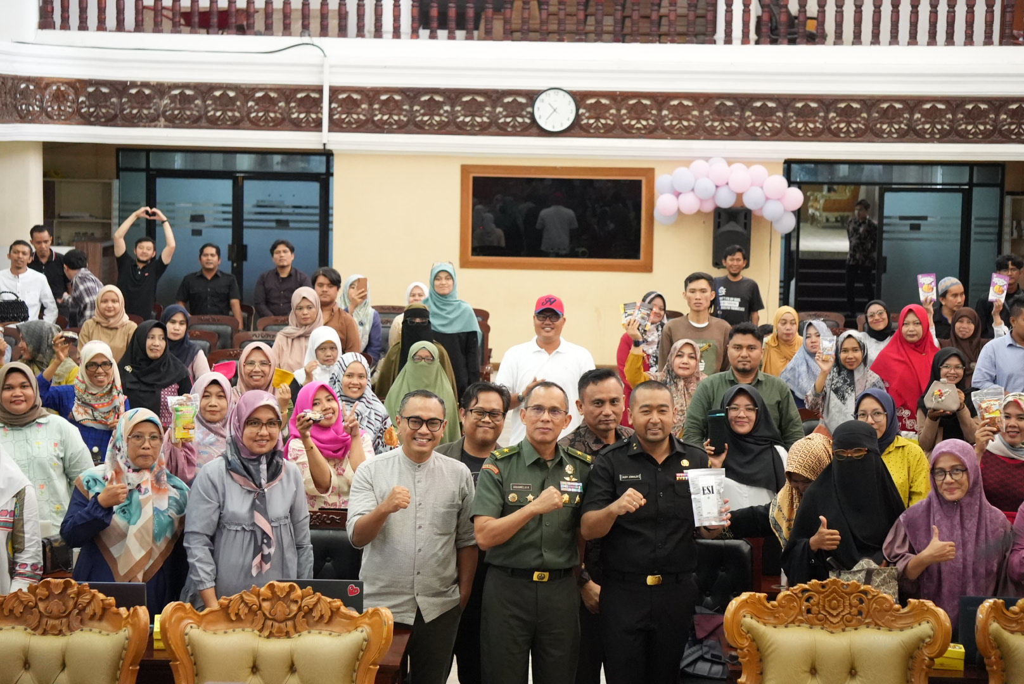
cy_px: 342
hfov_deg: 24.7
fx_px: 2334
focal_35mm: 82
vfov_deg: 16.7
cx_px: 512
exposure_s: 1/100
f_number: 4.5
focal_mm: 55
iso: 6400
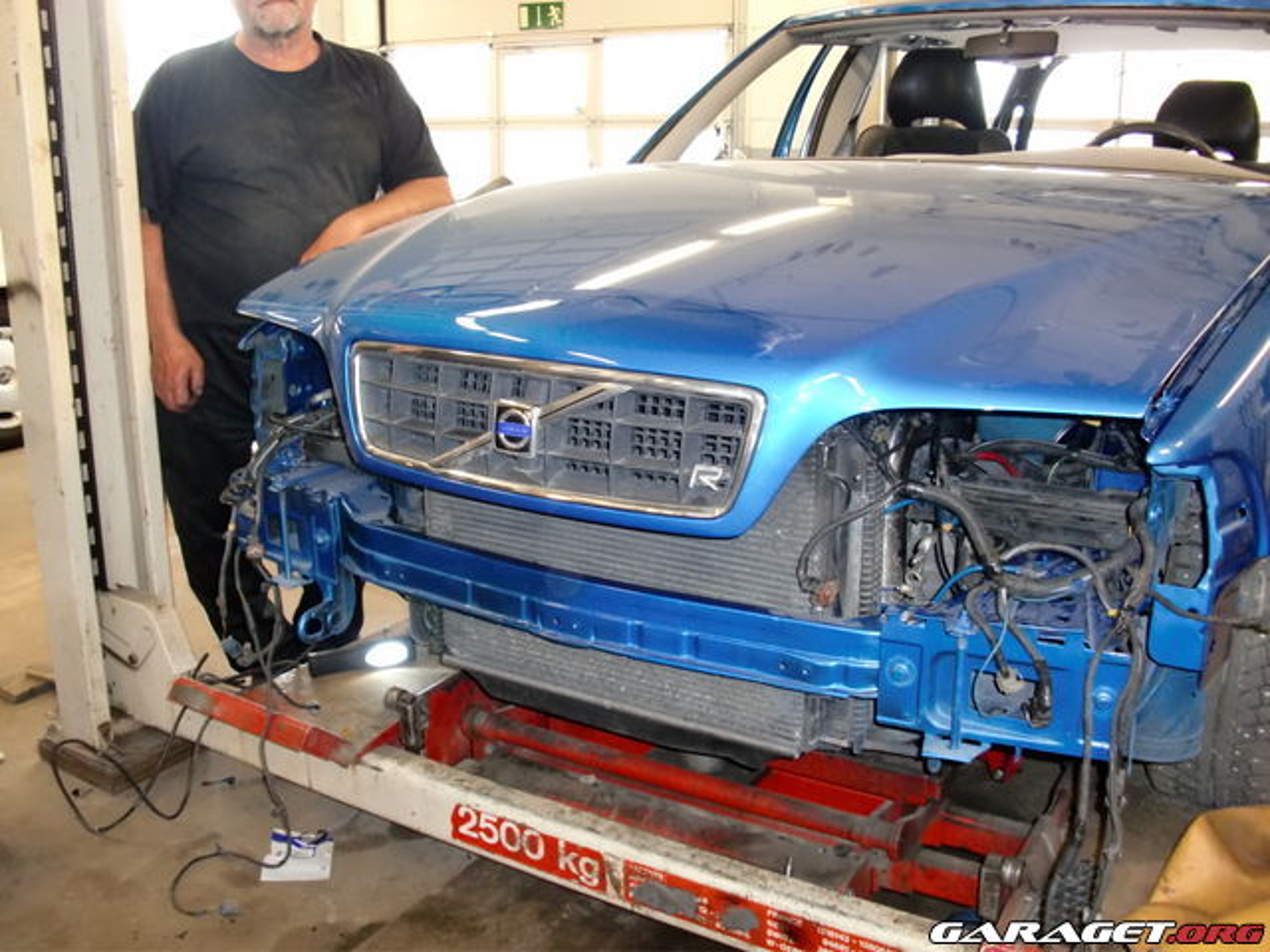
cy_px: 476
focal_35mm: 36
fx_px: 1321
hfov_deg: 51.4
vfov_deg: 39.7
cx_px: 635
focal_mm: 6.3
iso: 400
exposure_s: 1/60
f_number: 2.8
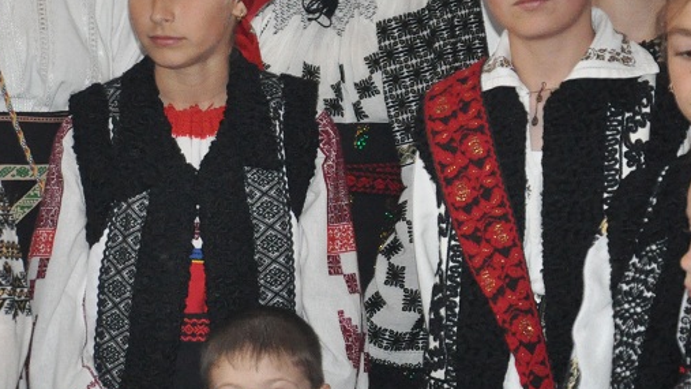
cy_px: 252
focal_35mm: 193
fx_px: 3536
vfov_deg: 6.3
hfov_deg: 11.1
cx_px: -8
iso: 2000
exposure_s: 1/60
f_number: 5
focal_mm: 52
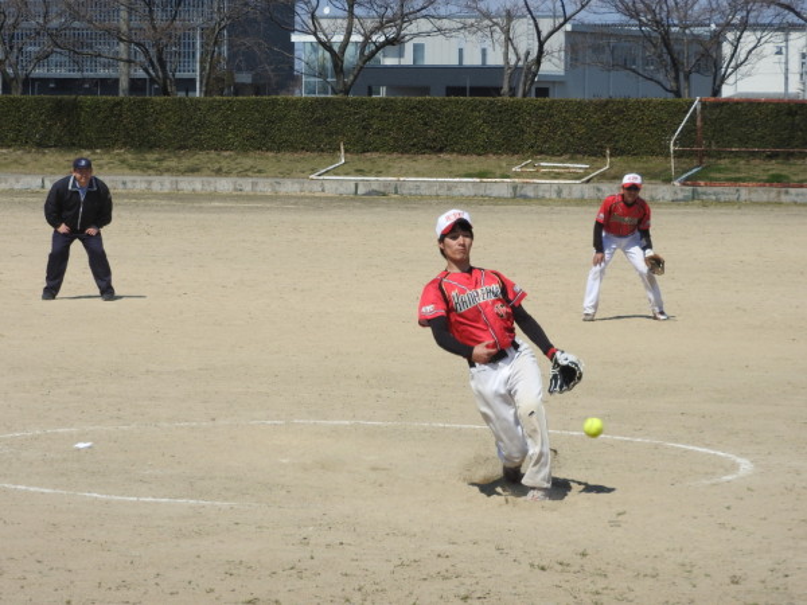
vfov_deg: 9.9
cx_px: 404
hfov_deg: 13.2
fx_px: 3497
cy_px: 302
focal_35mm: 150
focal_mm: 26.9
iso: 100
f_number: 5.2
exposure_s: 1/1000
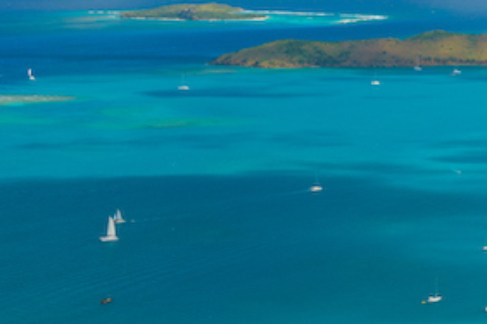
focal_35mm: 103
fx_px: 1393
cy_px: -70
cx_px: 542
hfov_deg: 19.0
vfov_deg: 12.9
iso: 100
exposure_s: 1/160
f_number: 6.3
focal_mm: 29
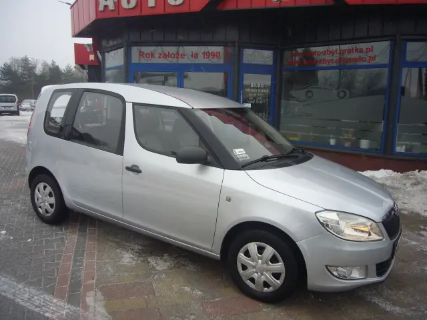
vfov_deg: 49.7
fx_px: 345
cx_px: 214
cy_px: 160
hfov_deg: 63.4
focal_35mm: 28
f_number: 2.8
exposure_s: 1/125
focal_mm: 4.6
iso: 80
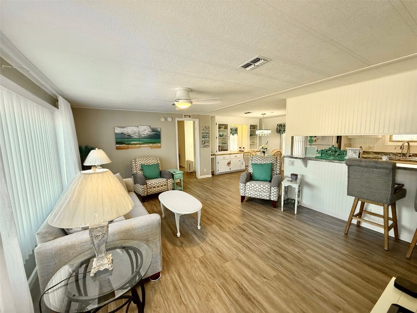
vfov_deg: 85.7
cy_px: 156
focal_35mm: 14
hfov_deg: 102.1
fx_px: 169
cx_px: 208
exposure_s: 1/120
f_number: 2.2
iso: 160
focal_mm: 2.22
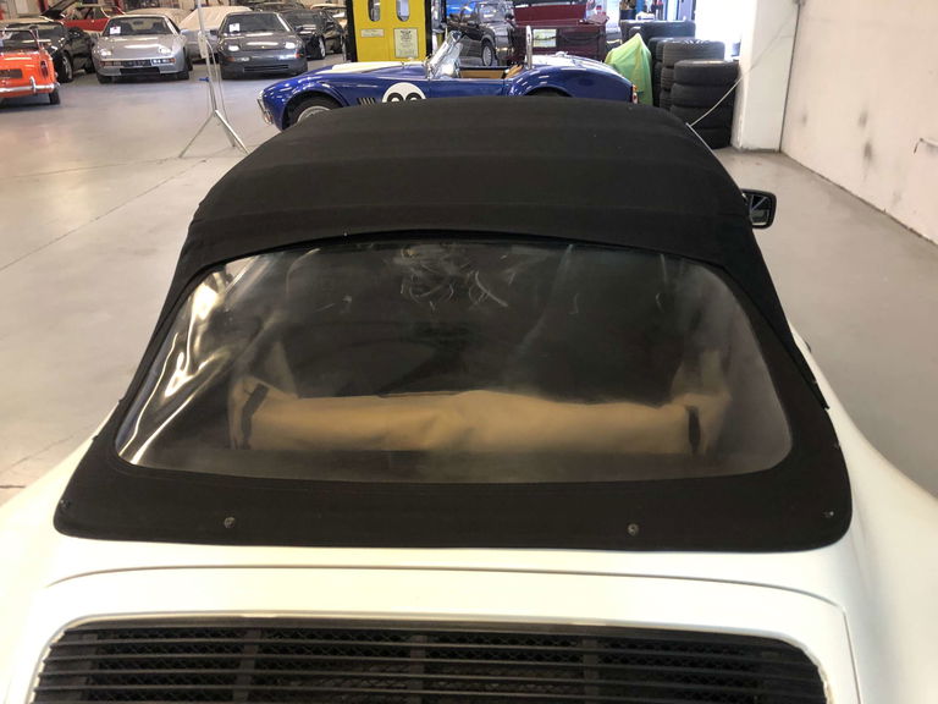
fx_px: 759
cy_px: 352
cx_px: 469
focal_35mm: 28
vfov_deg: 49.7
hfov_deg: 63.4
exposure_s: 1/17
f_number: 1.8
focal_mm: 3.99
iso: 100
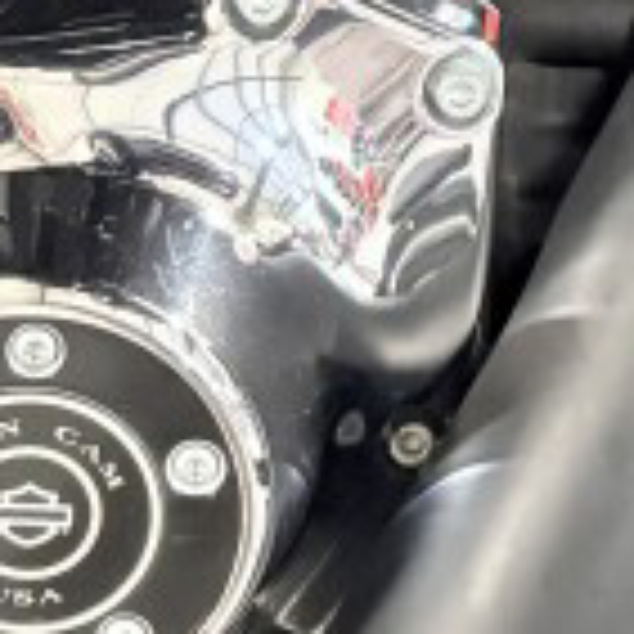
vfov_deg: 9.7
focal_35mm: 174
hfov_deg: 10.0
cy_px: -364
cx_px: 263
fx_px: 3606
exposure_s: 1/49
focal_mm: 5.96
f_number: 1.6
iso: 500
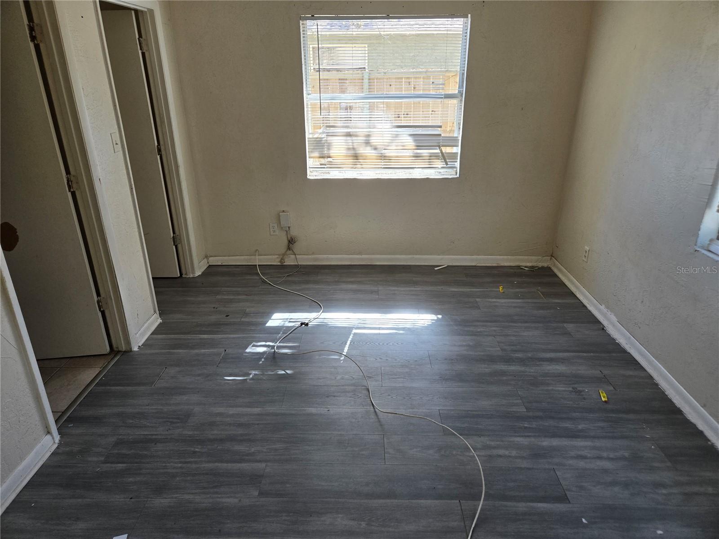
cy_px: 270
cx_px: 360
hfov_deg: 73.9
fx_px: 478
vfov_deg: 58.9
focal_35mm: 23
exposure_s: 1/180
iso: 125
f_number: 1.8
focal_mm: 5.4
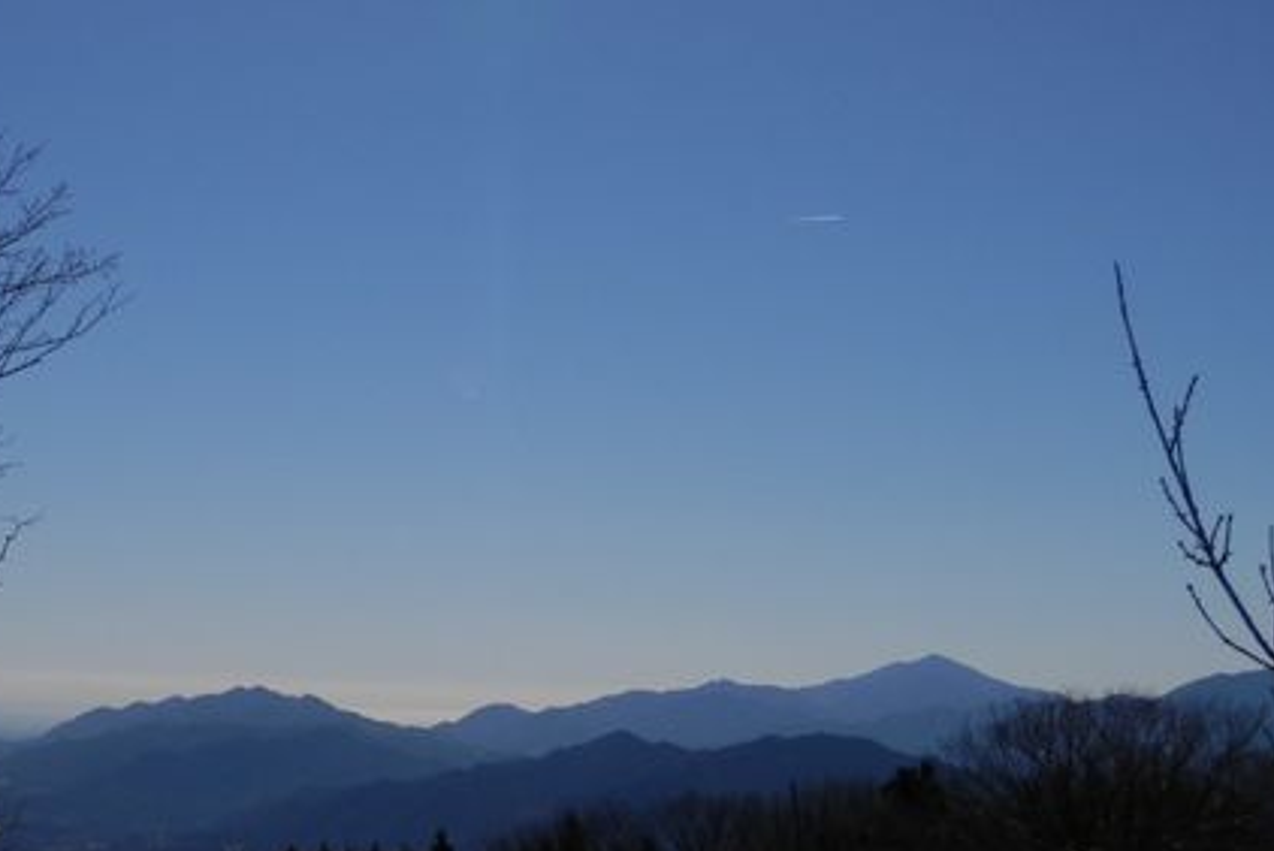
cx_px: 438
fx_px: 2302
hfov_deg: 30.7
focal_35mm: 65
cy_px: 754
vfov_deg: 20.6
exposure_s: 1/640
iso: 80
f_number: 9.7
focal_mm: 6
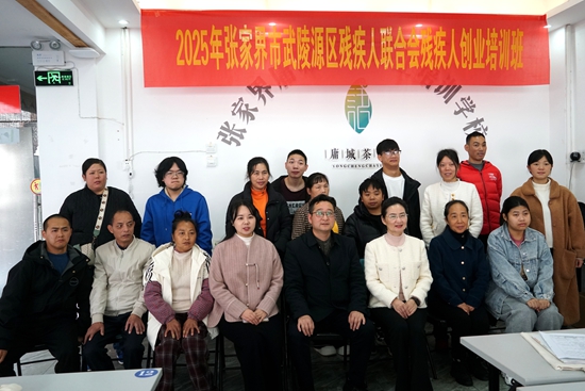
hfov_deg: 61.9
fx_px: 488
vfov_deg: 43.6
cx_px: 292
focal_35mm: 30
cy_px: 196
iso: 1000
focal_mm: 20
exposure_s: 1/160
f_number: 4
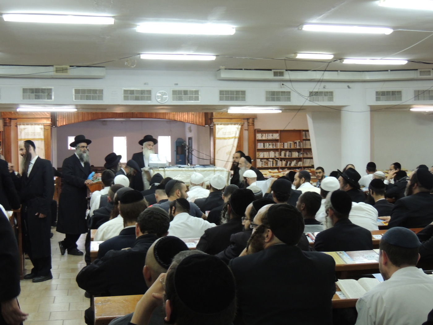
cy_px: 162
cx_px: 216
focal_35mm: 47
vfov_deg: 30.9
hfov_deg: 40.4
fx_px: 588
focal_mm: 8.3
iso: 400
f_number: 3.5
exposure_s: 1/25
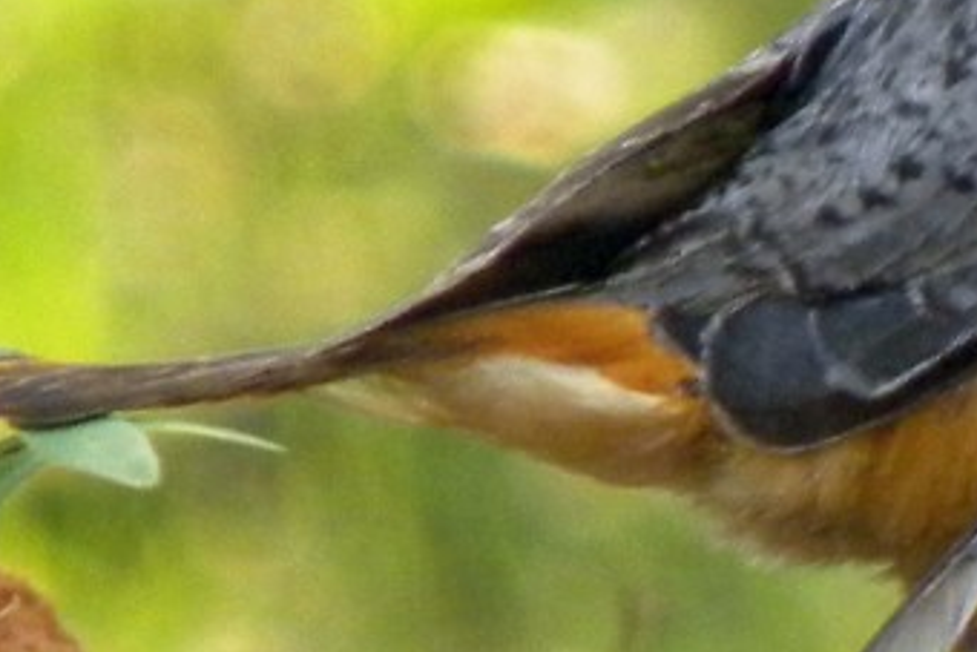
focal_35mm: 2750
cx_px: 1170
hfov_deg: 0.7
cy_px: 49
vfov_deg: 0.5
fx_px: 74660
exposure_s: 1/145
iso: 282
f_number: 5
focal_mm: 110.4
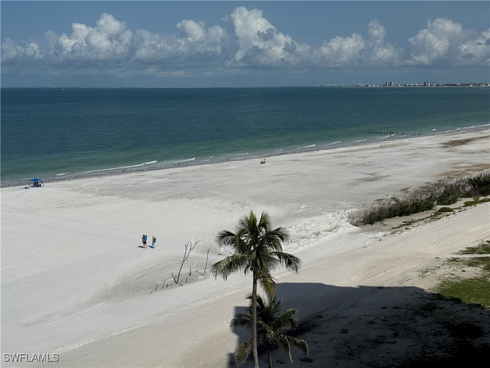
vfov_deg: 30.3
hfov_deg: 39.7
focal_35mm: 48
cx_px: 245
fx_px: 679
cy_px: 184
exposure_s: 1/15385
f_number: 1.78
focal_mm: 6.76
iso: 64
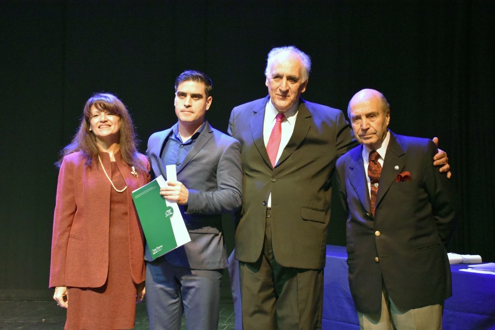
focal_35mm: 57
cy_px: 165
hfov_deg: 35.0
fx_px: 784
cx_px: 248
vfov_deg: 23.8
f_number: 4.2
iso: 7200
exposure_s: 1/60
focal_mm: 38
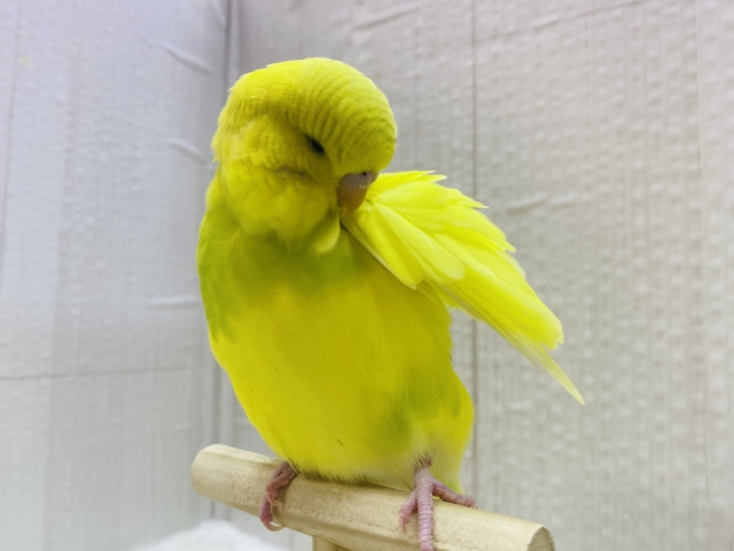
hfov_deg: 69.4
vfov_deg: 54.9
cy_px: 276
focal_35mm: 25
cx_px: 367
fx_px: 530
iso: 100
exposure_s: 1/100
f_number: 1.8
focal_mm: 4.25
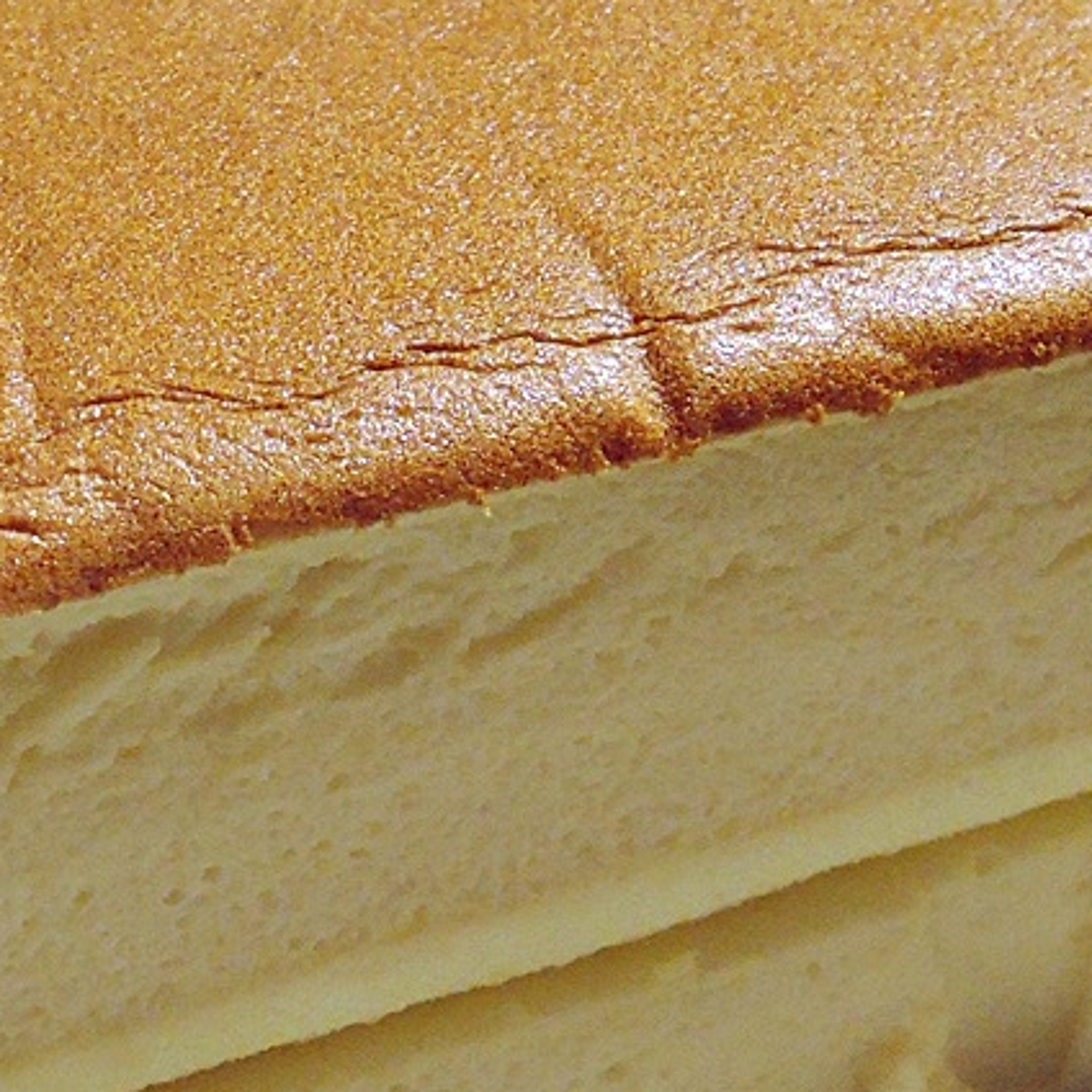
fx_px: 2855
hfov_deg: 21.3
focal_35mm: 80
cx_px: 180
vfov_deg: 21.6
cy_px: 500
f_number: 2.8
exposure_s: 1/25
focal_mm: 5.1
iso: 400
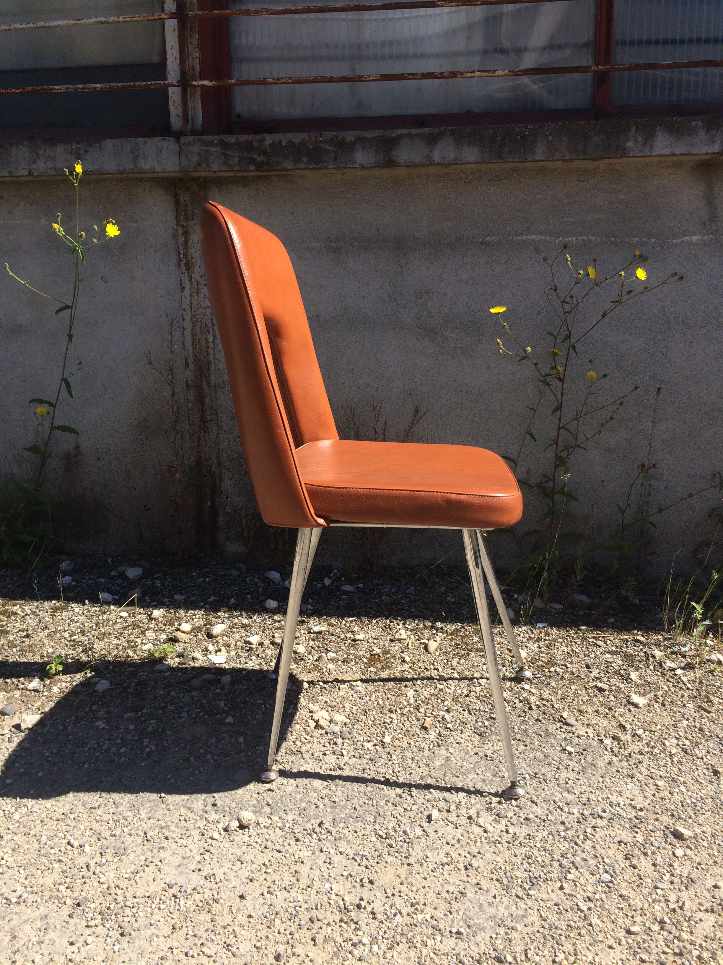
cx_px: 362
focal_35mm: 29
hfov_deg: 48.2
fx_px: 808
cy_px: 482
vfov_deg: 61.7
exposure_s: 1/1414
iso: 32
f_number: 2.2
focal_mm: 4.15
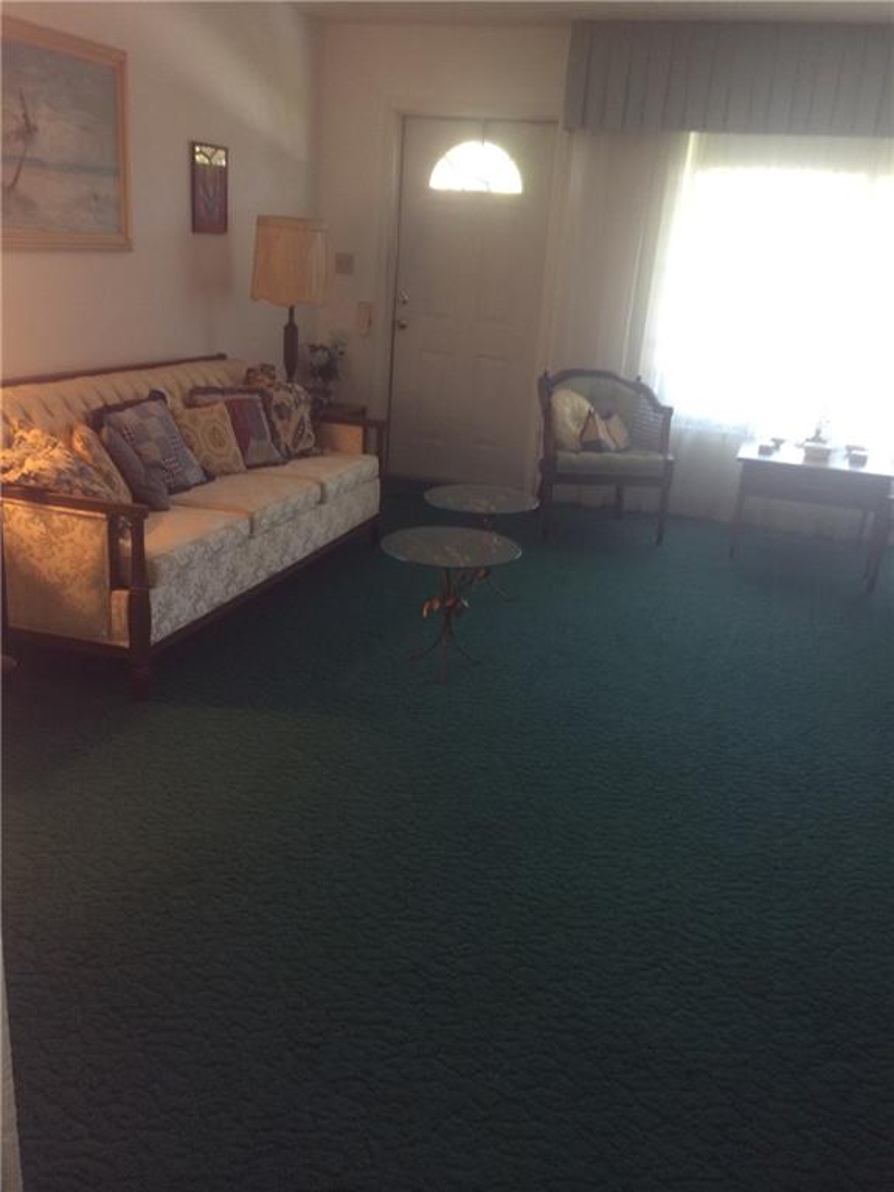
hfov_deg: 46.8
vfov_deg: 60.0
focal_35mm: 30
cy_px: 596
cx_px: 447
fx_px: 1033
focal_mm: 4.12
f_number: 2.2
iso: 80
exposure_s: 1/30
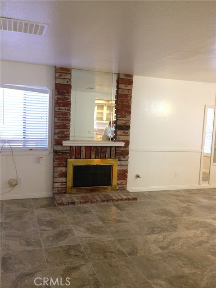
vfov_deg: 55.4
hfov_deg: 42.9
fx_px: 275
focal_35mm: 33
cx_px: 108
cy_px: 144
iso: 200
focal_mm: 4.12
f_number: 2.4
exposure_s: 1/20
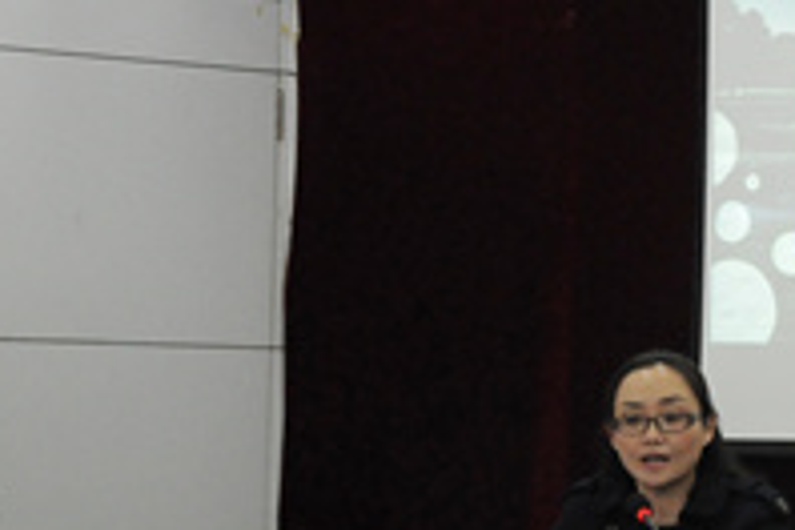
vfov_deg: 5.7
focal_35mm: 242
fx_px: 5344
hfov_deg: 8.4
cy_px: 414
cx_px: 992
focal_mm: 58
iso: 2200
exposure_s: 1/60
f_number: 5
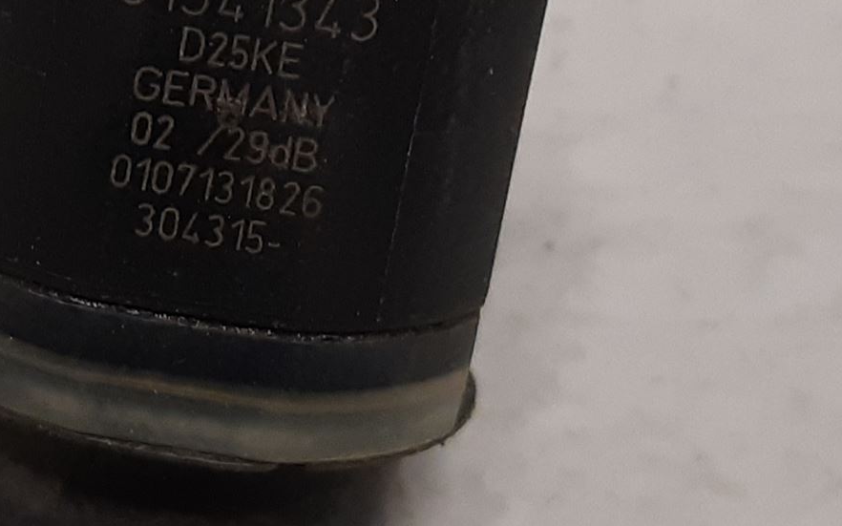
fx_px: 1468
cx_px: 179
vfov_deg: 20.2
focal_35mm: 64
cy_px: 160
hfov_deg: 31.2
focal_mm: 3.93
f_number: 1.7
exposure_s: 1/50
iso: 160
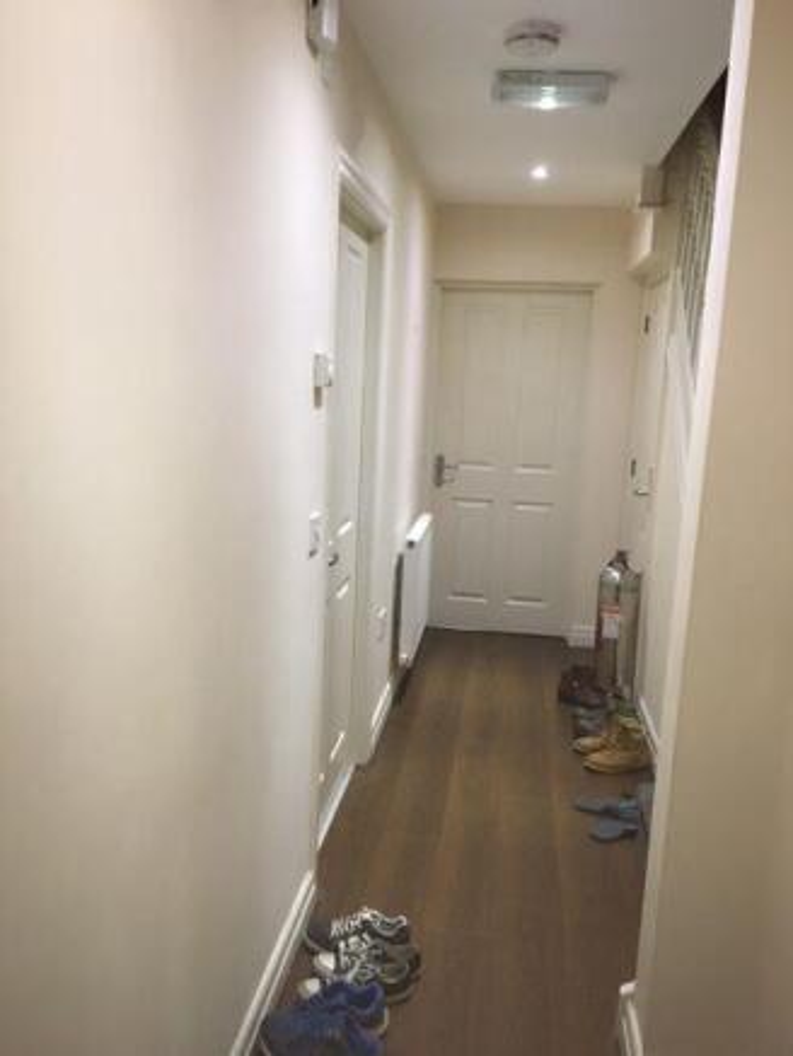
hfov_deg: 48.2
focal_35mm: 29
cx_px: 396
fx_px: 885
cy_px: 528
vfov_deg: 61.6
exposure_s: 1/33
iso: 200
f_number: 2.2
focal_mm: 4.15
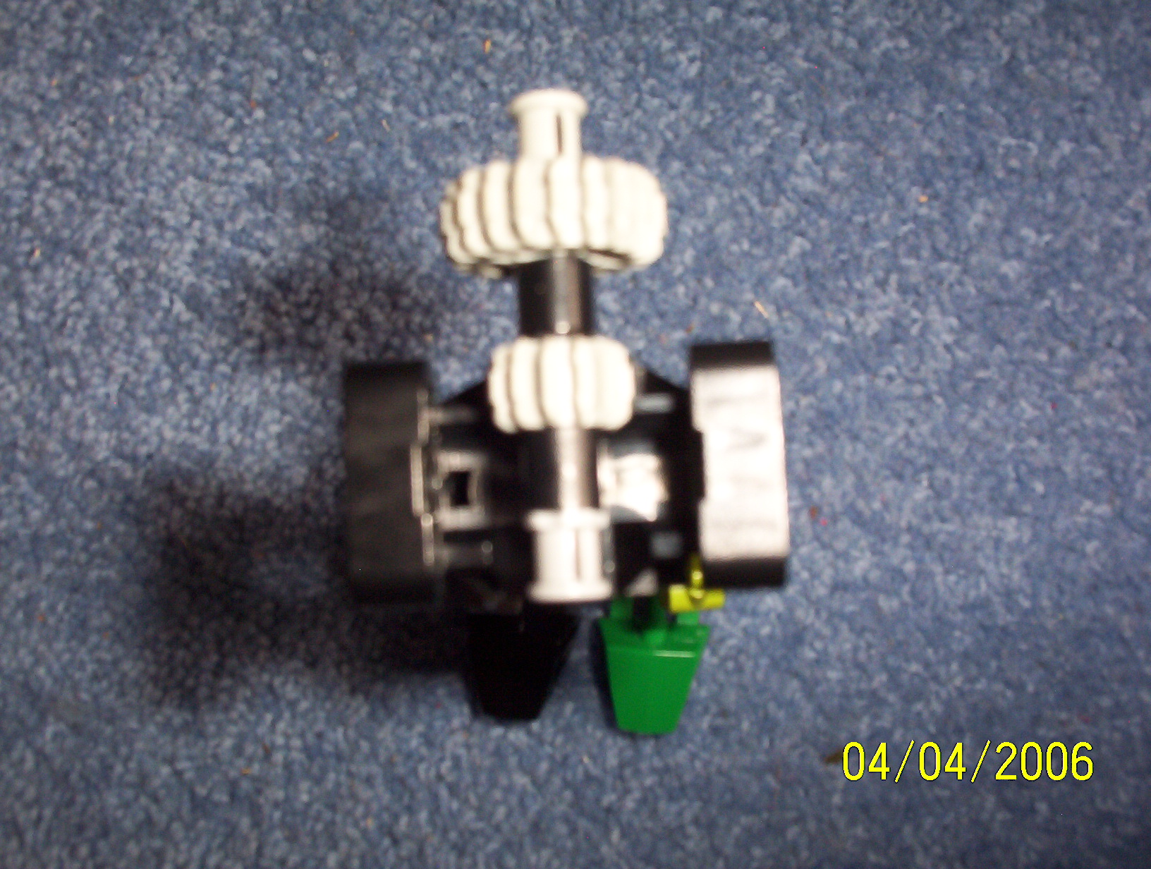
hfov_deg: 47.8
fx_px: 1300
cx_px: 576
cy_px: 434
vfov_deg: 37.0
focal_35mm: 39
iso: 140
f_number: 4.5
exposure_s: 1/30
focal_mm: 6
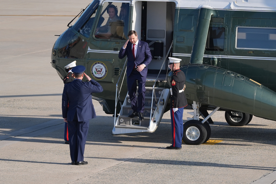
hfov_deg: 6.9
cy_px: 92
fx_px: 2301
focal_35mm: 300
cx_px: 138
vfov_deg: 4.6
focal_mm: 200
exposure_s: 1/1250
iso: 400
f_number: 7.1
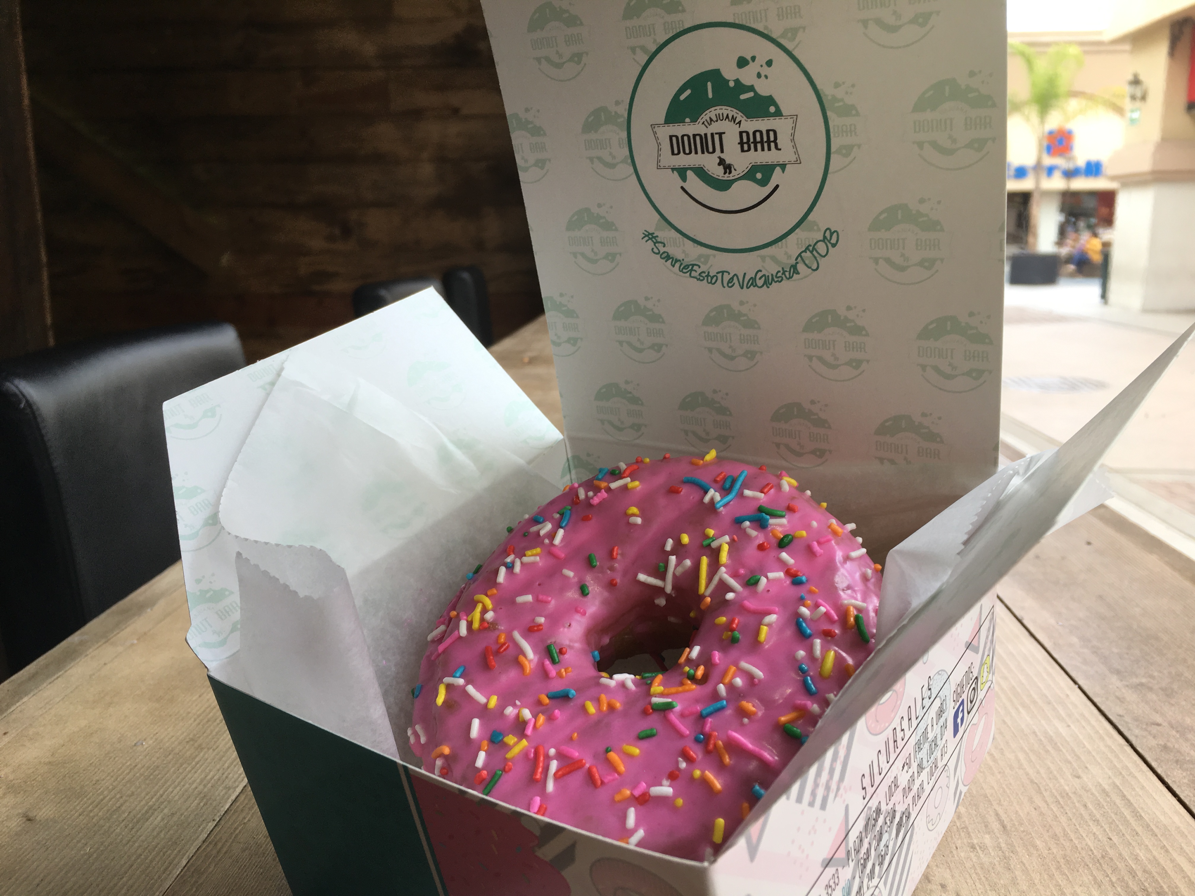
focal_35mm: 29
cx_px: 598
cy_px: 448
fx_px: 1001
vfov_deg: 48.2
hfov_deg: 61.7
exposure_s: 1/128
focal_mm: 4.15
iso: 25
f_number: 2.2
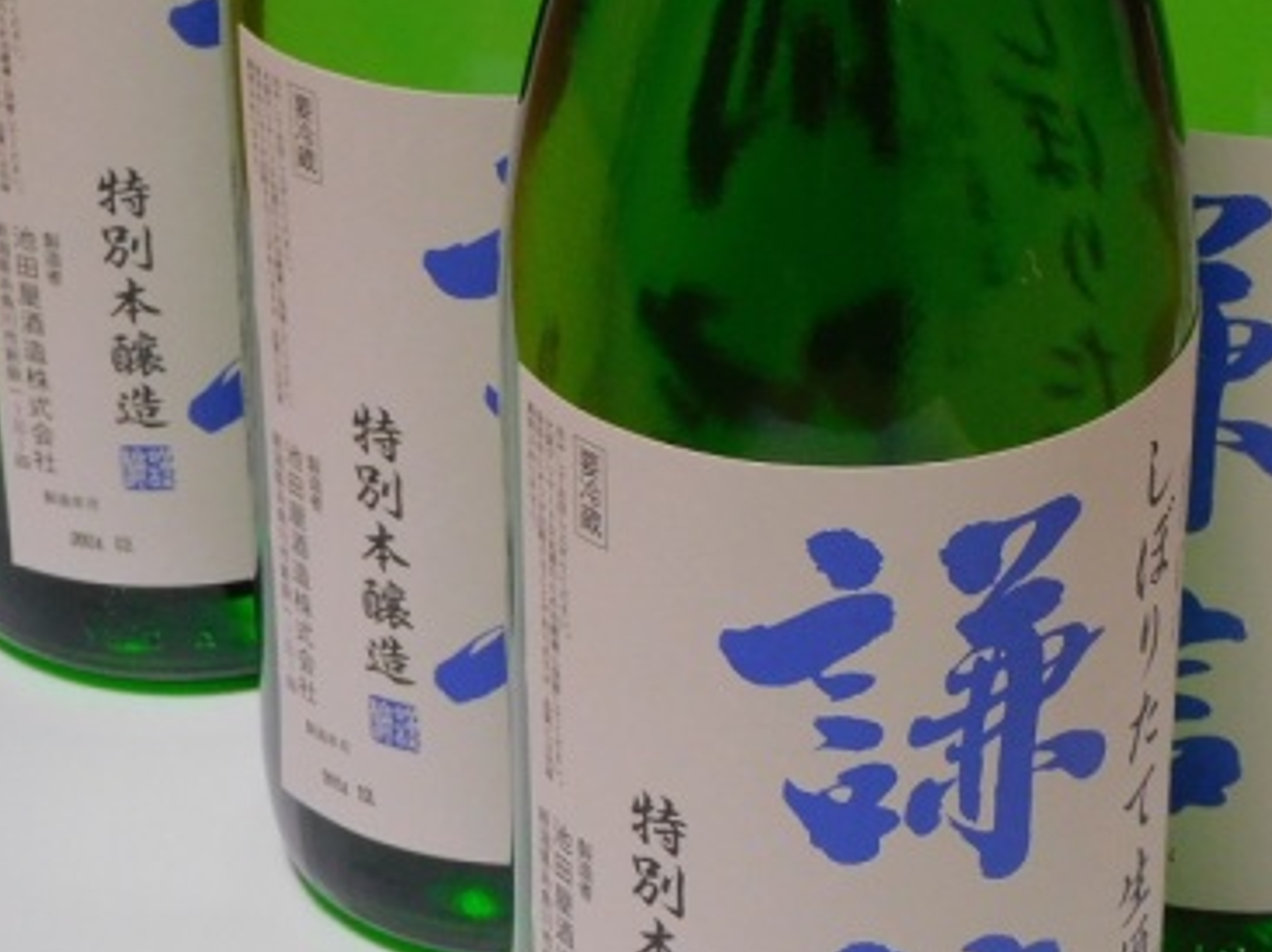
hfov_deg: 14.0
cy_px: 584
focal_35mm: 140
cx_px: 966
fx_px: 5141
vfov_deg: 10.6
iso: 400
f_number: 4.5
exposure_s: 1/20
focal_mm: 14.3
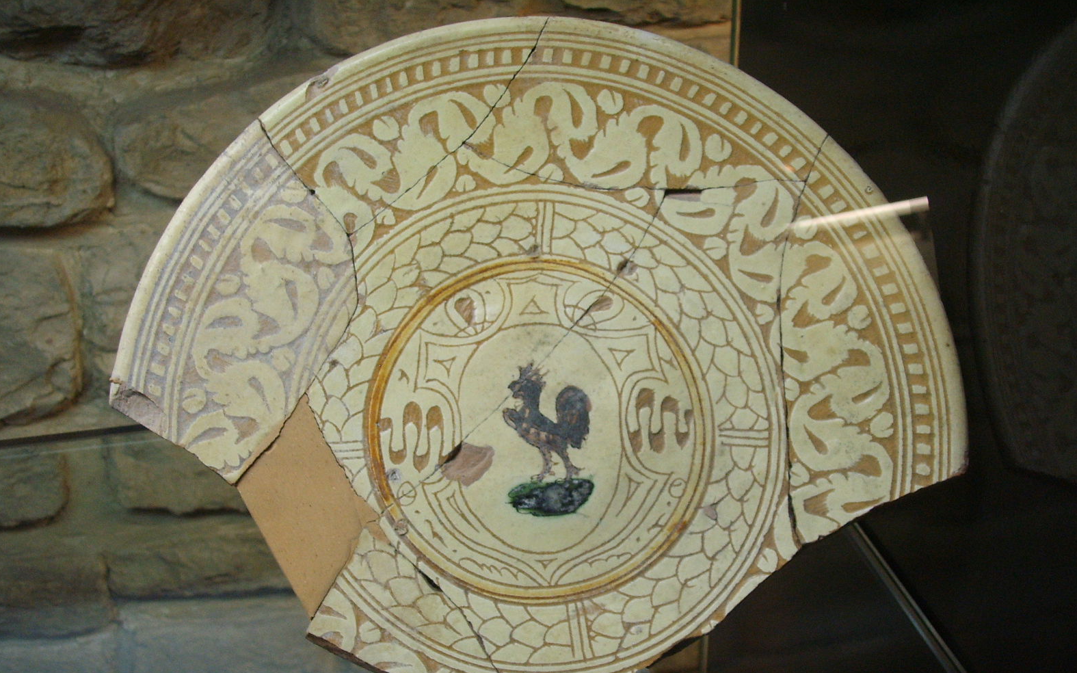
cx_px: 544
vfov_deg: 30.4
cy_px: 408
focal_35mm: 42
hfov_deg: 47.2
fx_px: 1233
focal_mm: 6.6
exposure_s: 1/30
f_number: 3.5
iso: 150
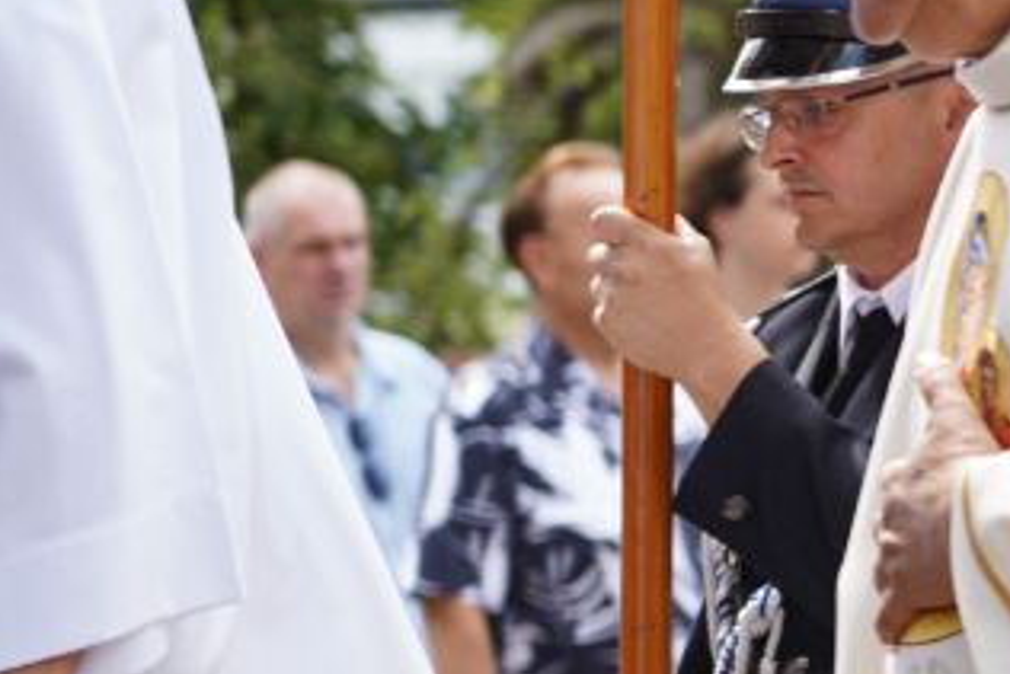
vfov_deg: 3.2
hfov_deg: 4.7
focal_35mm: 432
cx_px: 2017
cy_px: 525
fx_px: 12125
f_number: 4
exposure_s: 1/160
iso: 100
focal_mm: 105
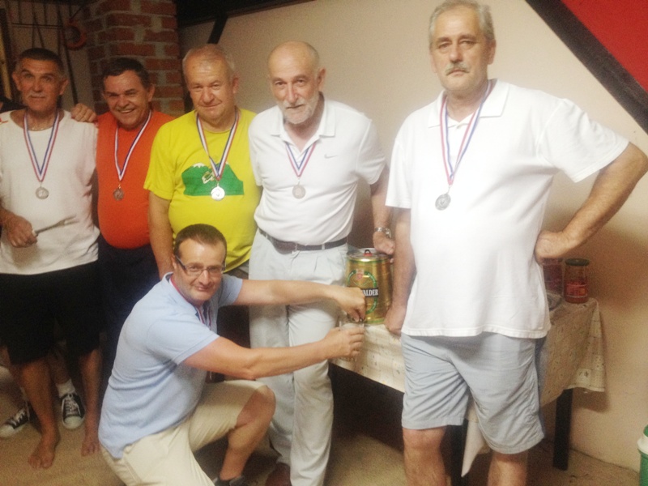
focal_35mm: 35
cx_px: 324
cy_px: 243
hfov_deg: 52.6
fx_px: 655
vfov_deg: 40.7
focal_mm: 4.28
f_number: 2.4
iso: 200
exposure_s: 1/20
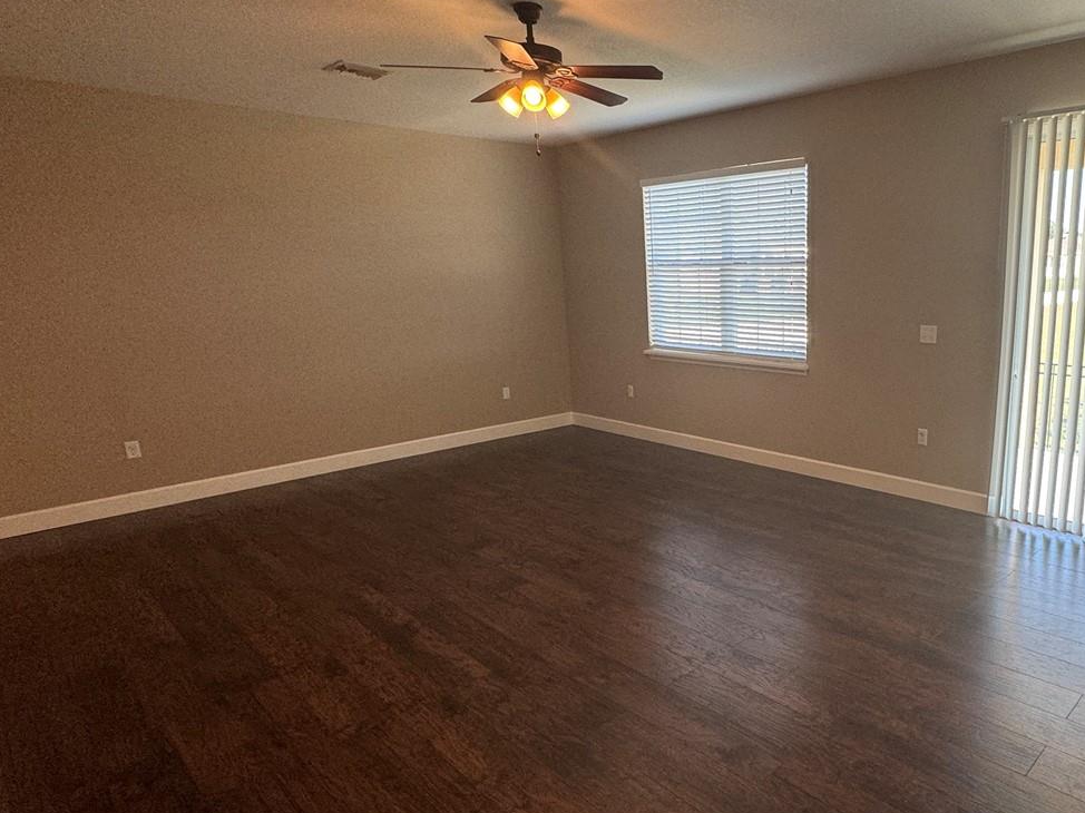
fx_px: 721
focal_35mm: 23
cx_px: 757
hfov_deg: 70.9
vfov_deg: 58.8
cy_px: 428
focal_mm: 2.22
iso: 125
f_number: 2.2
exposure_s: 1/120
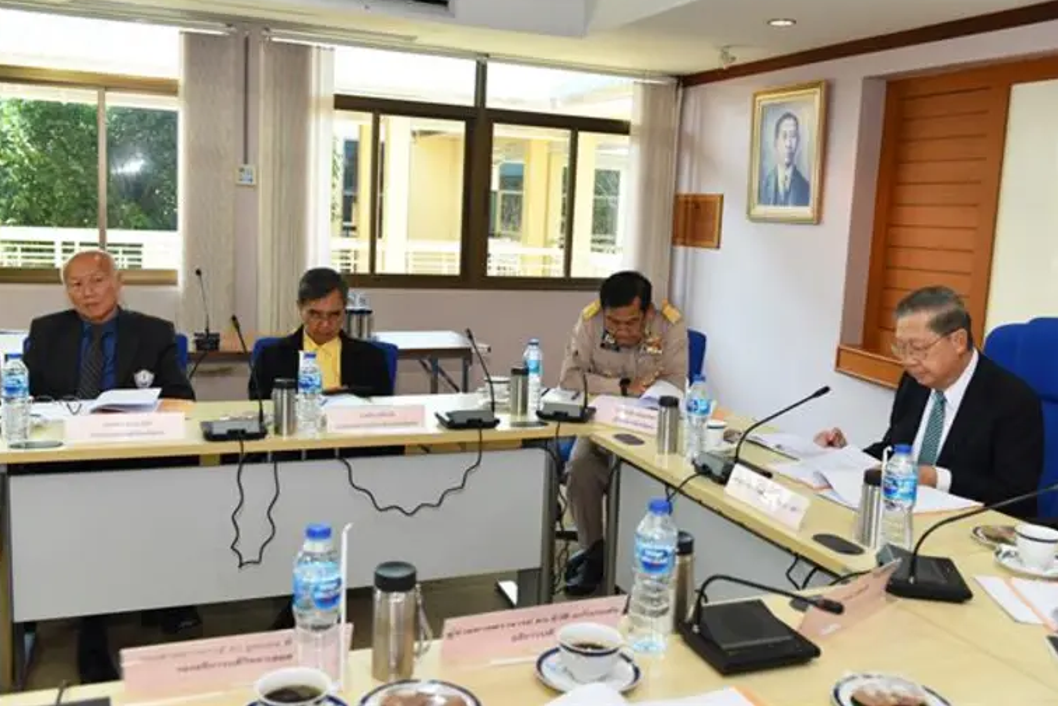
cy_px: 343
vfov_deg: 40.0
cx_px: 542
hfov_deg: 57.2
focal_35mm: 33
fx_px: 970
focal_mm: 32
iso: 800
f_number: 4
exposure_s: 1/60
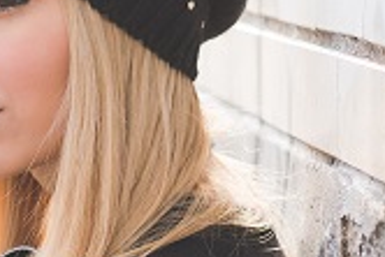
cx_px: -444
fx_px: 4110
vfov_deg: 3.6
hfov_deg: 5.2
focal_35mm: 384
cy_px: 335
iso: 160
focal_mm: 50
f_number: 2.8
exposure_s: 1/640
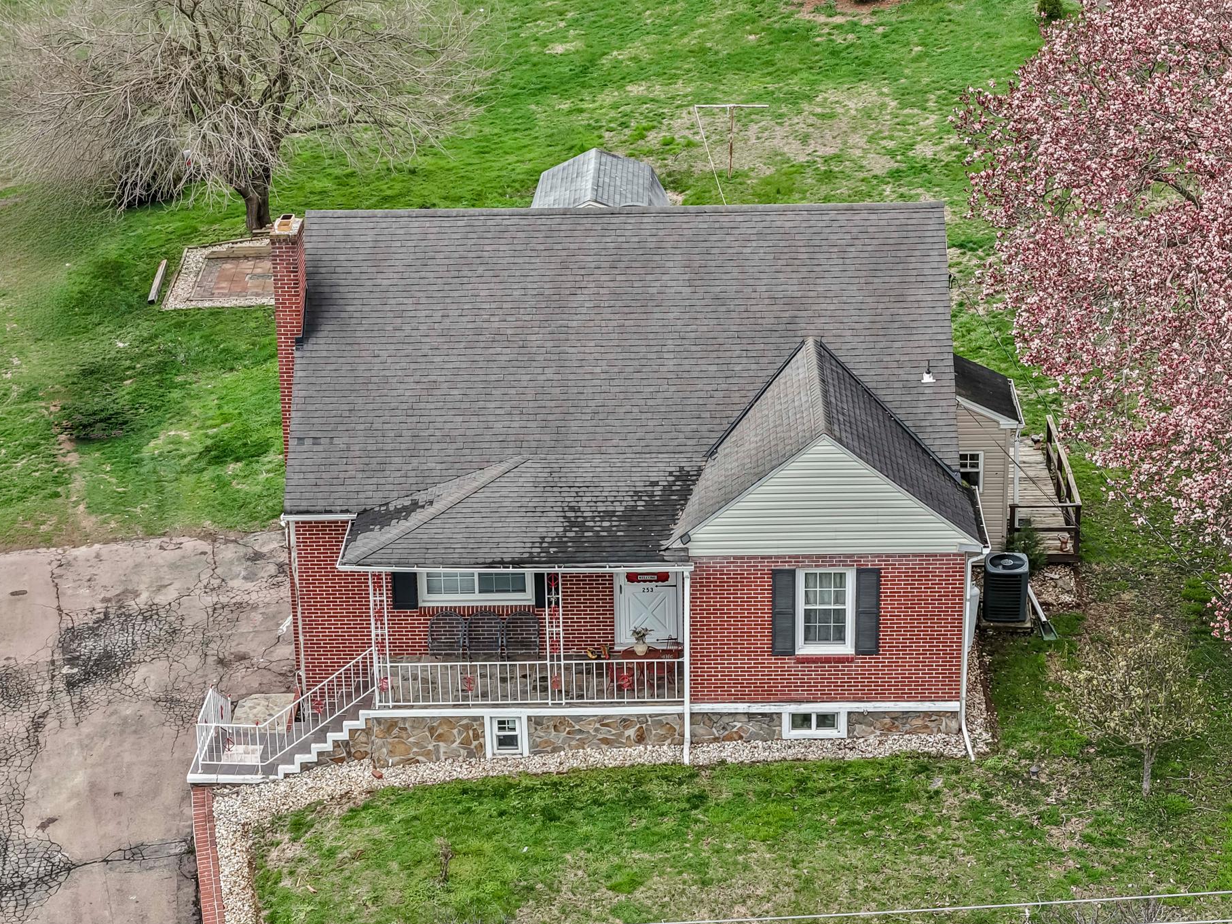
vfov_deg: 18.7
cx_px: 636
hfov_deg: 24.7
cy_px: 488
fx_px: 2811
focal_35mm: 79
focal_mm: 19.35
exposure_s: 1/80
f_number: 2.8
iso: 100
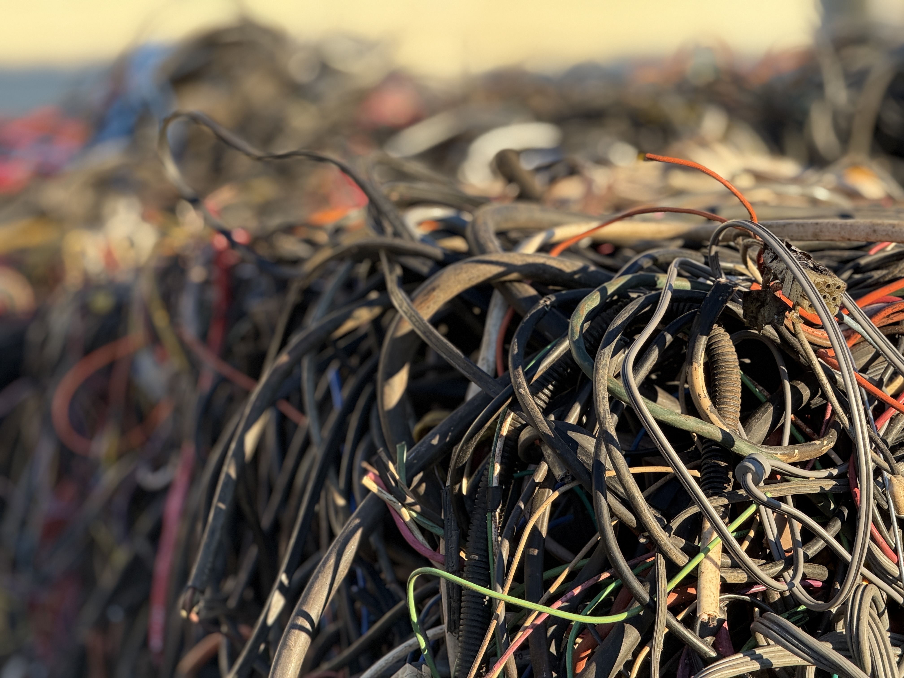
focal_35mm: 120
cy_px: 339
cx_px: 452
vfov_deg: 12.3
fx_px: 3134
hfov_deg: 16.4
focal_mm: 15.66
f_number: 2.8
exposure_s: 1/409
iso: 64
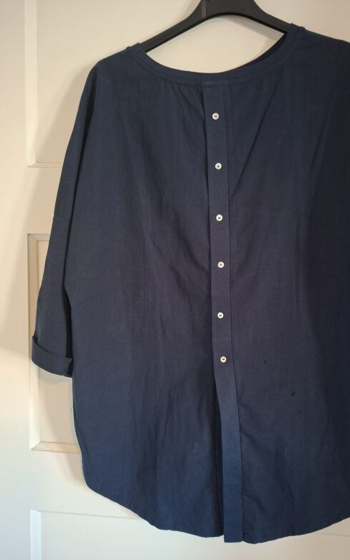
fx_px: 381
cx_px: 209
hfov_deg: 49.0
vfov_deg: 72.5
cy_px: 284
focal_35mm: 25
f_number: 1.8
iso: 500
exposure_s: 1/24
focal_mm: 5.54
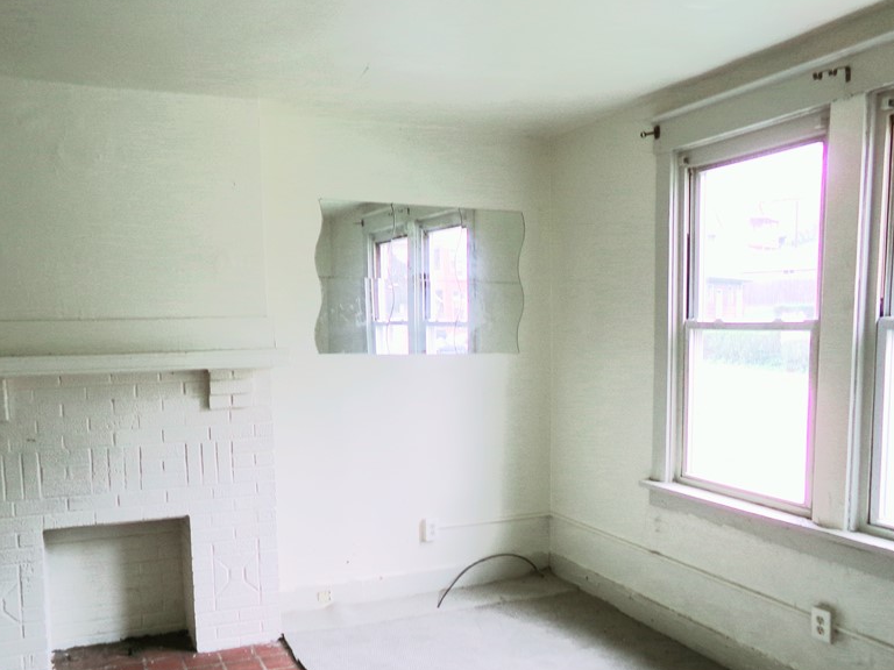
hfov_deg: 56.7
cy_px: 406
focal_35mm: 32
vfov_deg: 43.9
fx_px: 826
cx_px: 409
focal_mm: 4.3
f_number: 3.7
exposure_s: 1/34
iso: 100
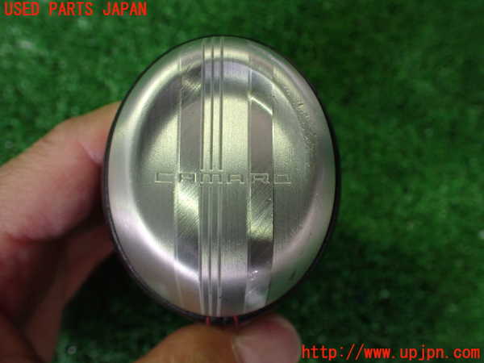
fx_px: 419
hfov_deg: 60.0
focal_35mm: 30
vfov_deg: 46.8
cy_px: 182
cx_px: 242
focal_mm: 5.4
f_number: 2.3
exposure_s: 1/80
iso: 800
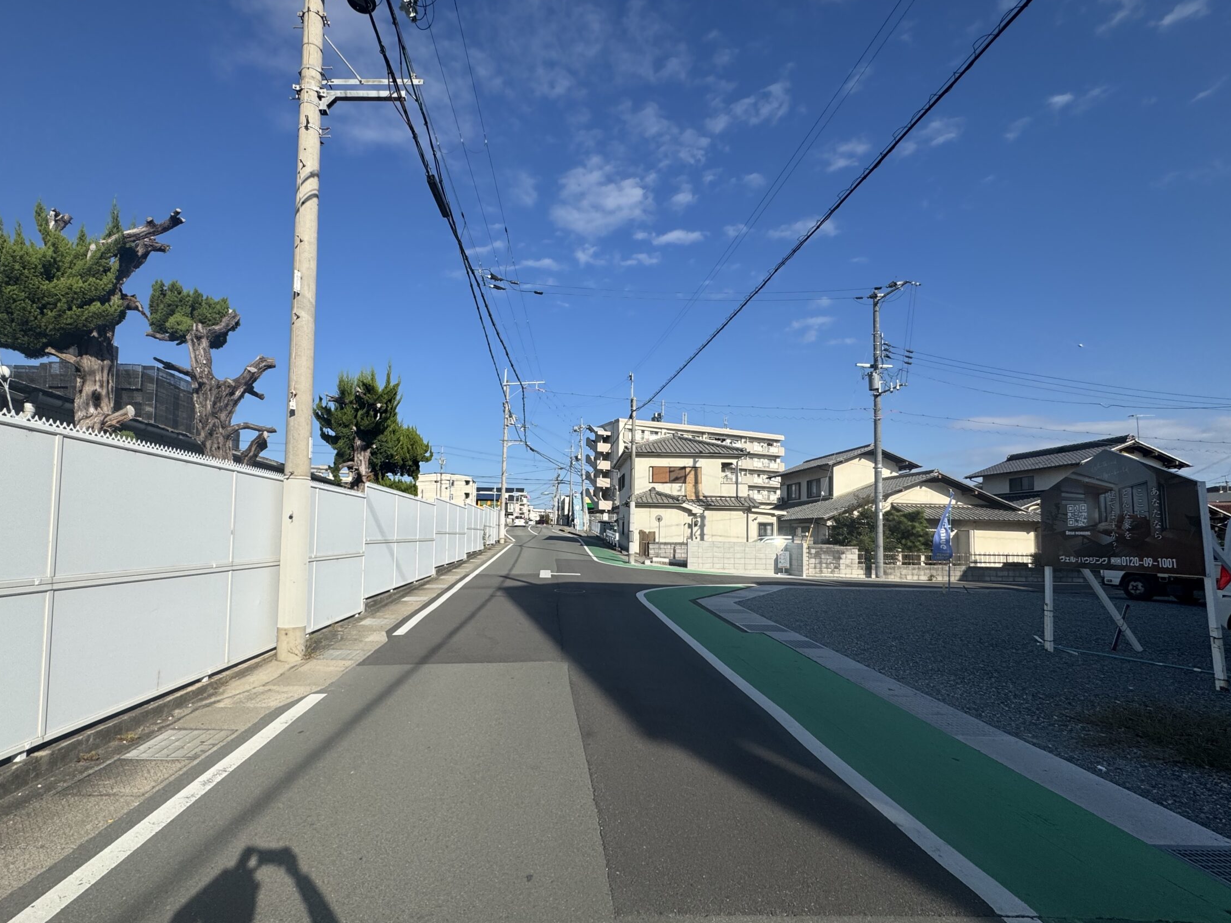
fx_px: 569
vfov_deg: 77.8
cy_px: 511
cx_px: 561
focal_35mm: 16
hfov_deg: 94.3
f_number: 2.2
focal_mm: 2.22
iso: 50
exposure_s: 1/2770
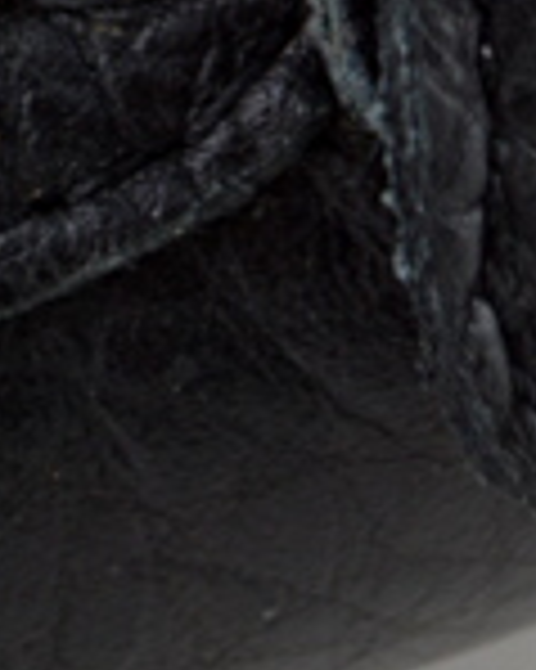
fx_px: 7229
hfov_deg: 4.2
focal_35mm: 364
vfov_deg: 5.3
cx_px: 604
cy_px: -445
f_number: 5.6
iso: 400
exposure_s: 1/40
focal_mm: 55
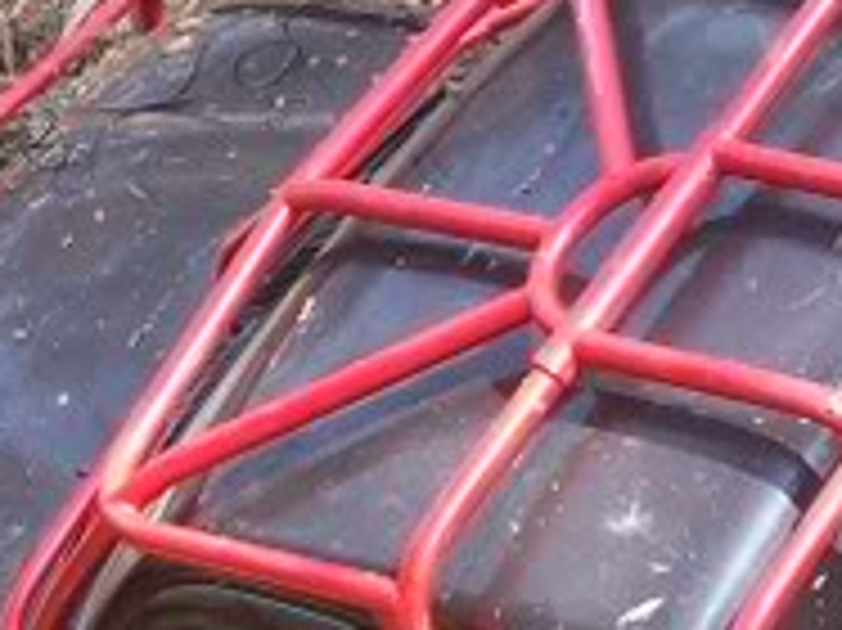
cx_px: 1175
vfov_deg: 4.2
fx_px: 8532
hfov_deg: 5.6
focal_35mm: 351
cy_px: 400
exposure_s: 1/80
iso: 80
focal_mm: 17.3
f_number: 3.6
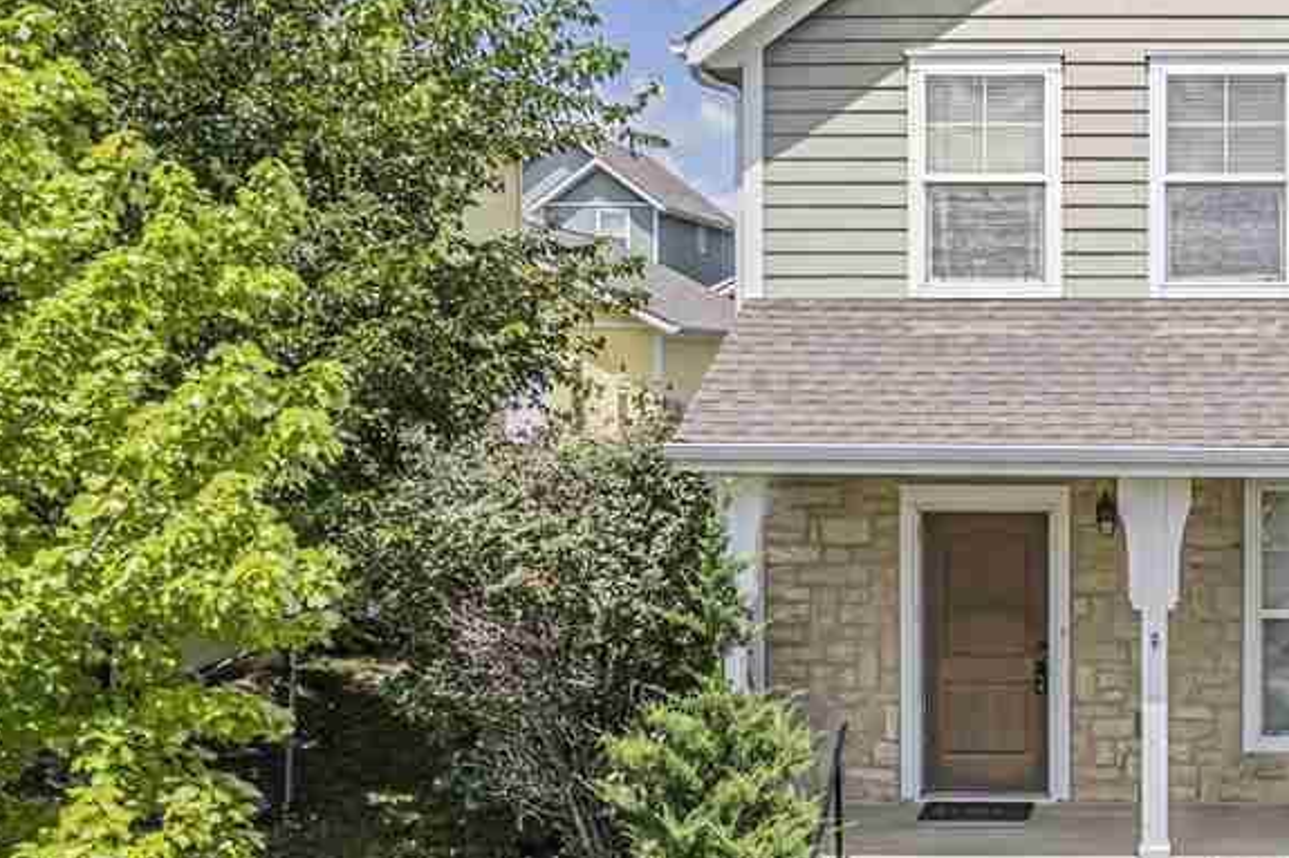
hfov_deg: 38.0
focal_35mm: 49
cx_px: 1132
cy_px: 430
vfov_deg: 27.5
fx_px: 1754
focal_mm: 8.38
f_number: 2.8
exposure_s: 1/1600
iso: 100
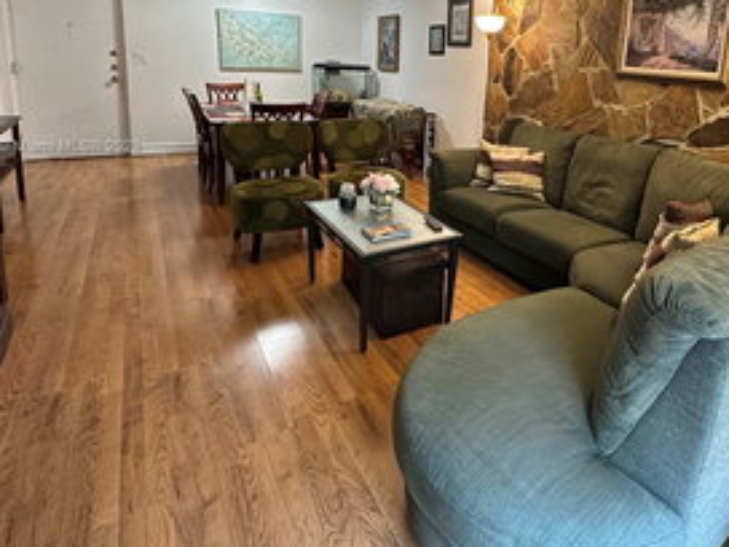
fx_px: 463
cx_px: 484
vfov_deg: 58.4
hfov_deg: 74.1
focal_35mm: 22
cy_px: 147
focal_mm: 2.22
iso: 500
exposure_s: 1/60
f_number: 2.2
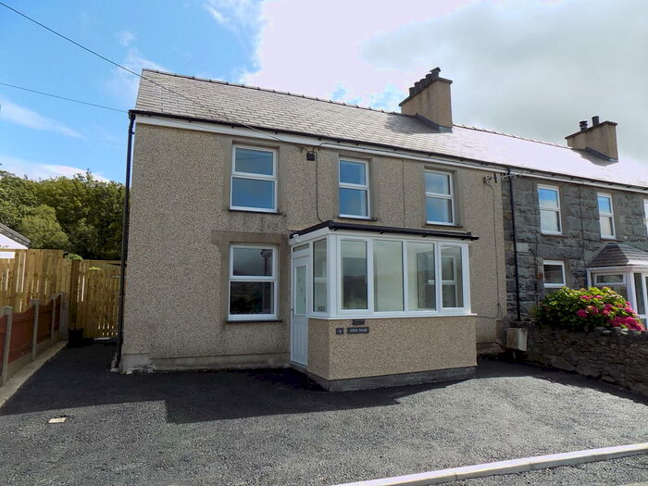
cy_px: 243
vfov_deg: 58.9
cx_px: 324
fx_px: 431
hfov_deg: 73.9
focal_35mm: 23
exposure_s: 1/800
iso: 80
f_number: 3.1
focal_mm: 4
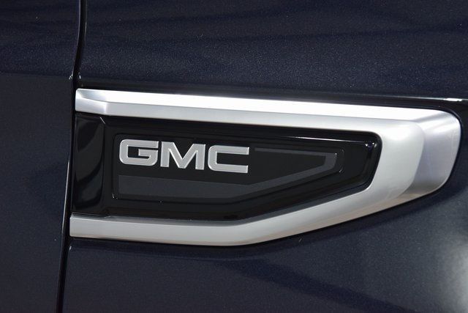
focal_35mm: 105
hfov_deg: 19.5
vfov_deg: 13.0
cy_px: 156
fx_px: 1365
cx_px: 234
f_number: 7.1
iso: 1400
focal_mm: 70
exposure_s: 1/30
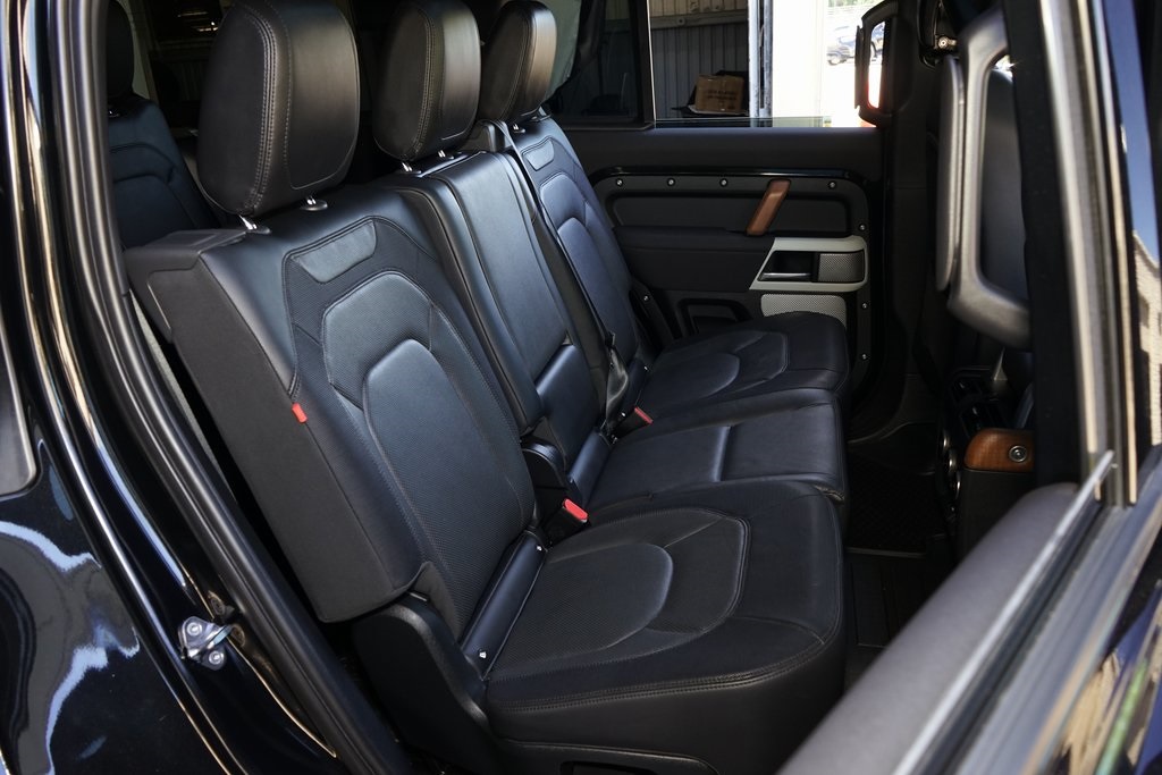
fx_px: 904
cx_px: 581
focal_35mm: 28
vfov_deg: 46.4
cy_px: 388
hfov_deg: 65.5
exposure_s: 1/40
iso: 1000
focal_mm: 28
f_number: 8
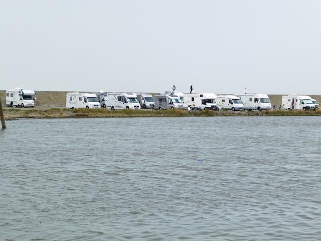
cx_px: 160
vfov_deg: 14.4
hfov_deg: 19.1
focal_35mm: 103
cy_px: 120
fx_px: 955
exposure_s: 1/320
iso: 100
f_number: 4.7
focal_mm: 17.5
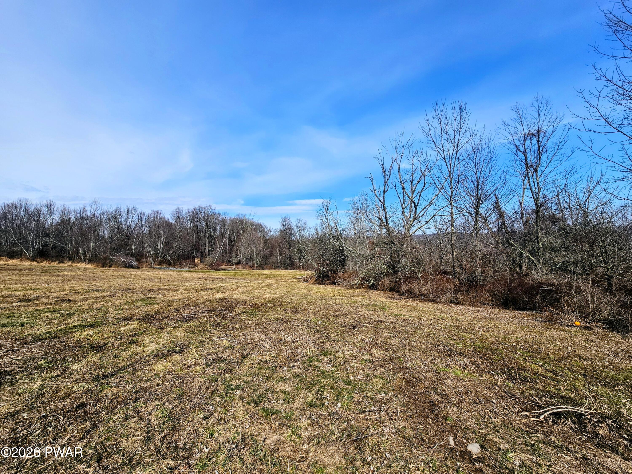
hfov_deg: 106.2
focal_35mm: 13
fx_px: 237
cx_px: 316
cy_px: 237
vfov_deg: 89.9
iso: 50
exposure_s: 1/2905
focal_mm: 2.2
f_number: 2.2
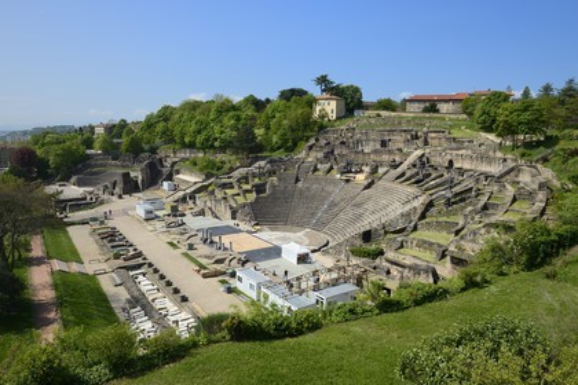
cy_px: 192
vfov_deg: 53.1
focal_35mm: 24
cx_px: 289
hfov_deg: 73.7
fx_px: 385
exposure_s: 1/250
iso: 200
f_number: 13
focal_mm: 24
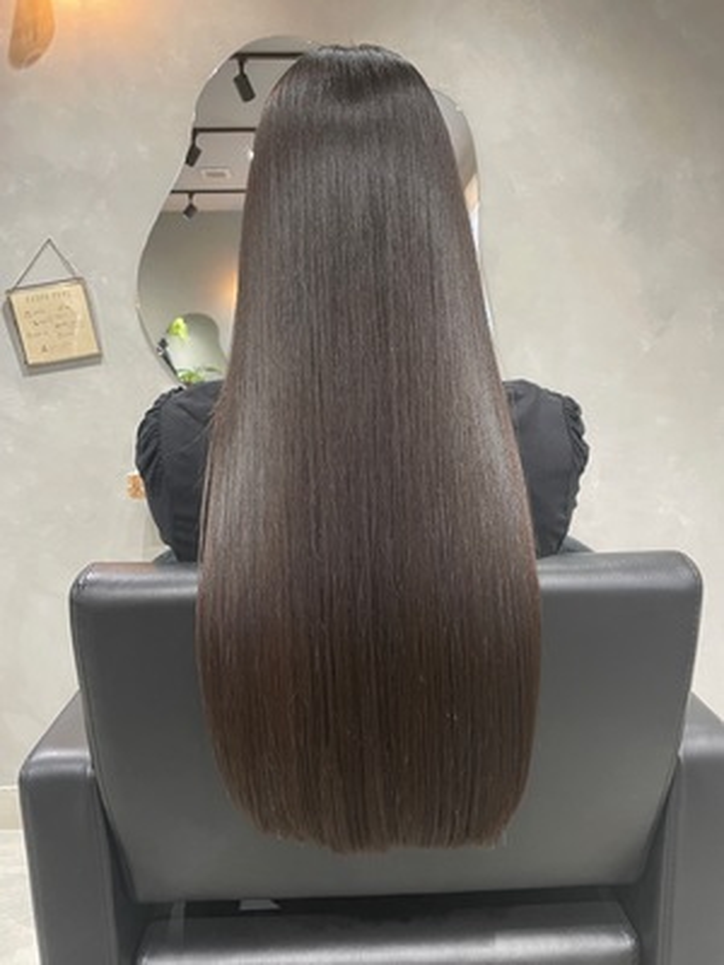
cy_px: 482
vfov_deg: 67.3
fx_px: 725
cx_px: 362
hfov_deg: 53.1
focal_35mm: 26
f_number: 1.6
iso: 160
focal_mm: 4.2
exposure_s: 1/60
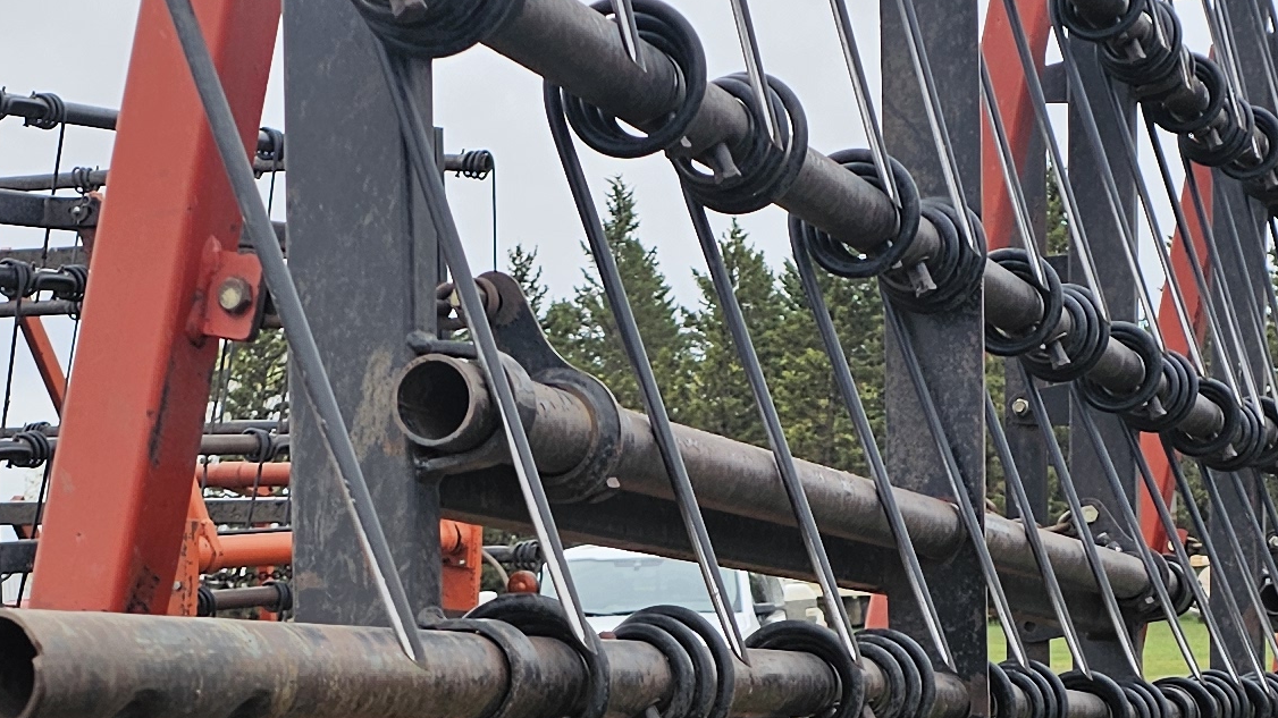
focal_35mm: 89
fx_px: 3016
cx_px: 589
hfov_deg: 23.9
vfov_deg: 13.3
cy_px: 778
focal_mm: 6.3
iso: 12
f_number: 1.7
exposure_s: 1/557
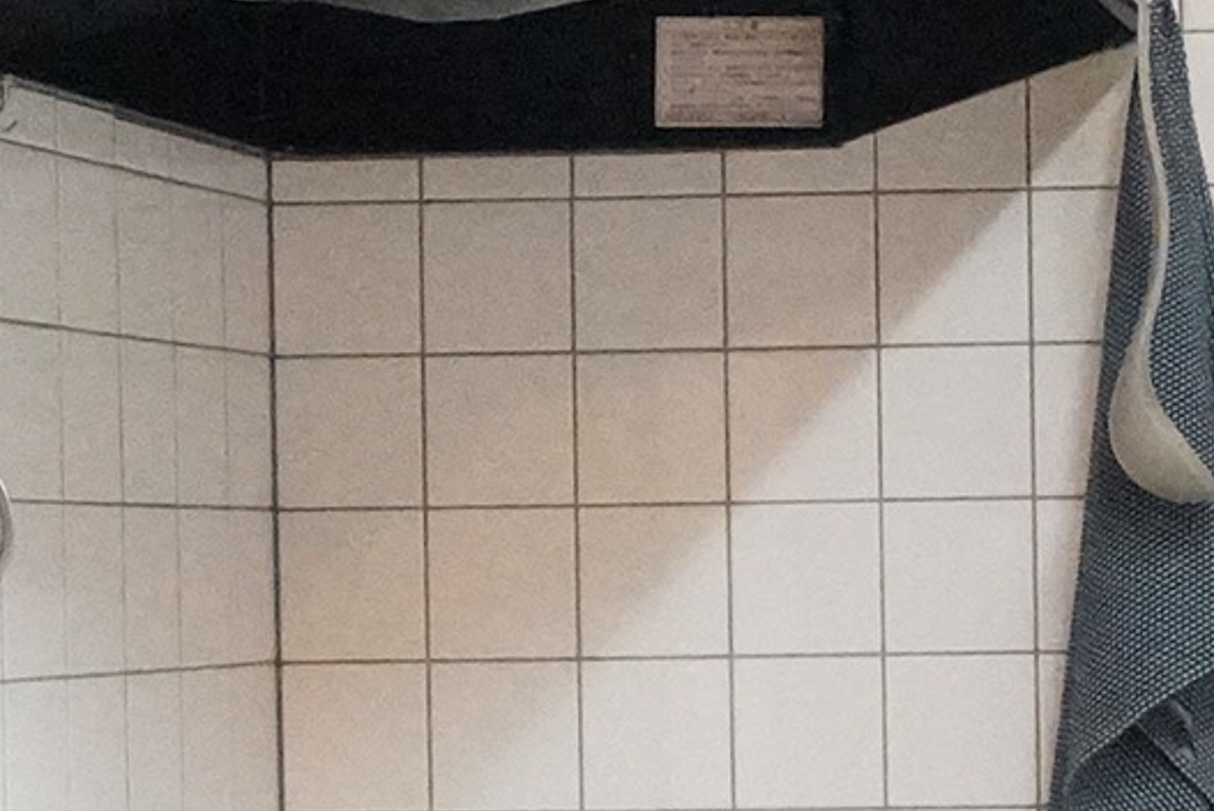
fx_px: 4589
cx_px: 1622
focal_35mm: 136
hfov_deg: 14.4
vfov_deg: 10.1
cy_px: 650
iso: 16000
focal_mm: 18
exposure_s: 1/500
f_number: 4
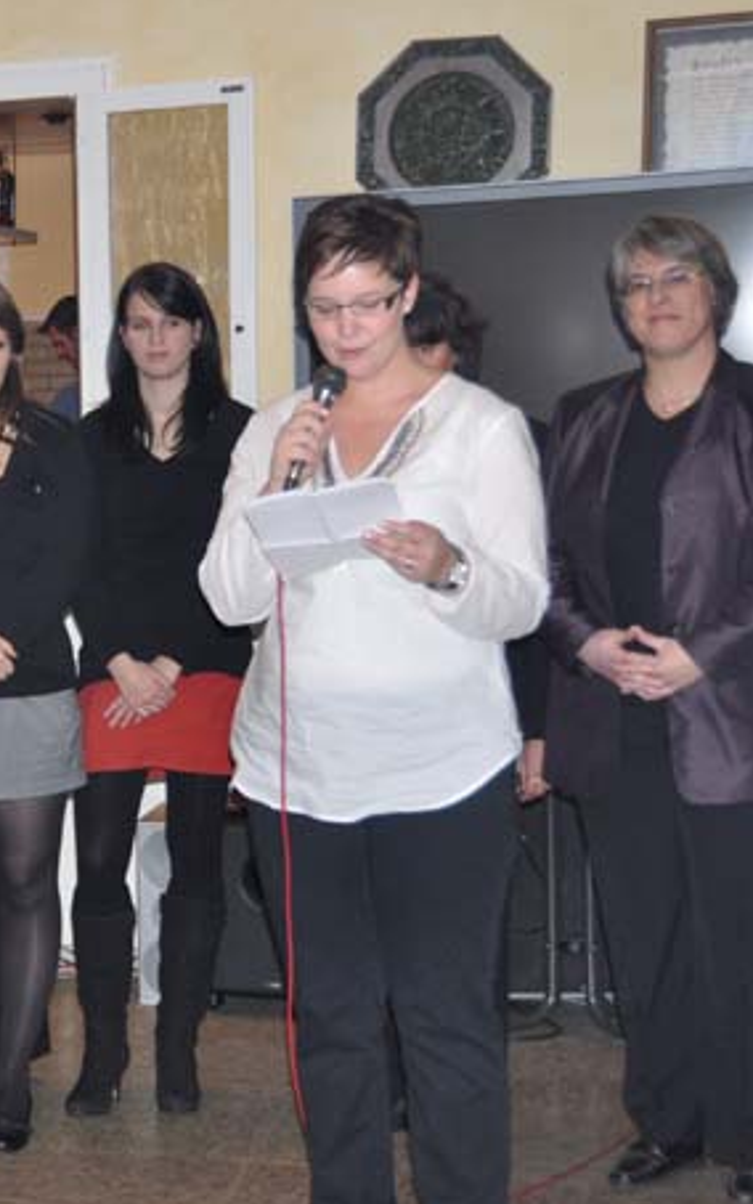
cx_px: -239
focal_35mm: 86
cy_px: 648
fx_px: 2822
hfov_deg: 14.5
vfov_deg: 24.1
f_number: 4.2
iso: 720
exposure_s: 1/60
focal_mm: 32
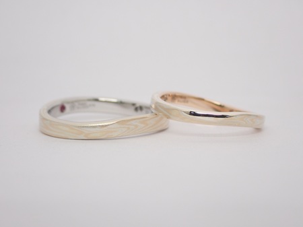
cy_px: 114
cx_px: 152
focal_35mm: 77
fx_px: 674
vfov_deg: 19.1
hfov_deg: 25.3
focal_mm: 13.65
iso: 200
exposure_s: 1/125
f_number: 4.1
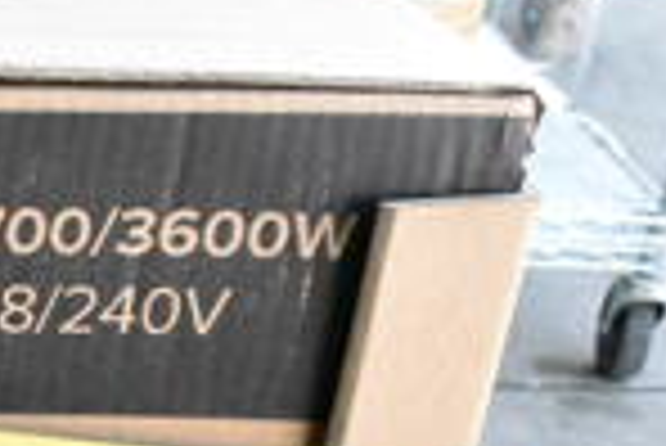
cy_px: 640
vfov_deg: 10.7
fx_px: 2296
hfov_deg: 14.5
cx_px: -536
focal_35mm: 124
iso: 6400
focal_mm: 20
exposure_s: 1/400
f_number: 10
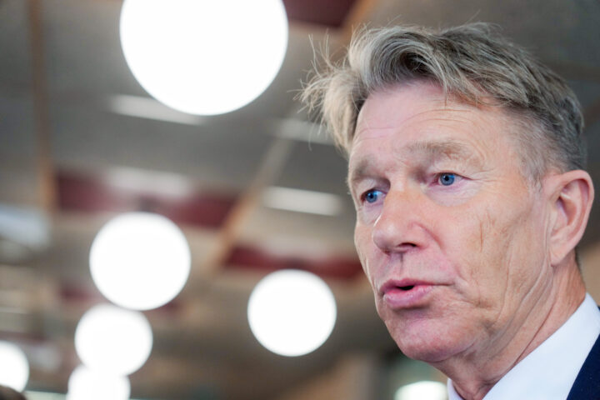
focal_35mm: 70
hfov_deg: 28.8
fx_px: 1167
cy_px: 200
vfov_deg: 19.5
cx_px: 300
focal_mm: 70
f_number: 2.8
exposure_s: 1/250
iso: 1600
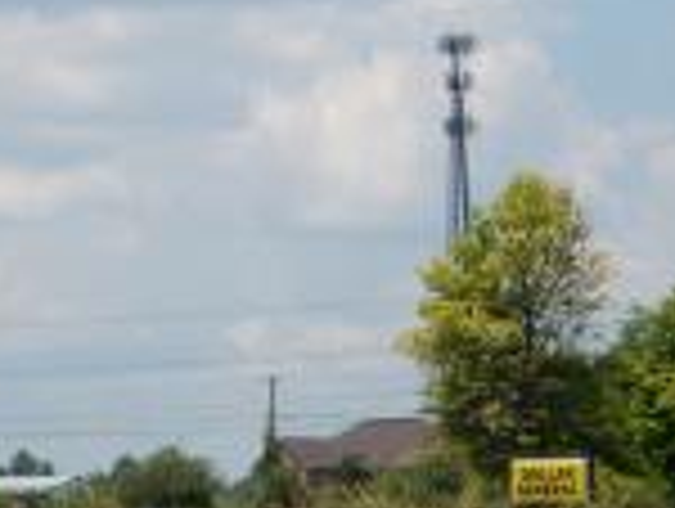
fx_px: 3691
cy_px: 211
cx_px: -90
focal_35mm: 189
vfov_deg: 7.9
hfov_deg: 10.3
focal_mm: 12.6
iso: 125
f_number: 4.8
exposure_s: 1/1250
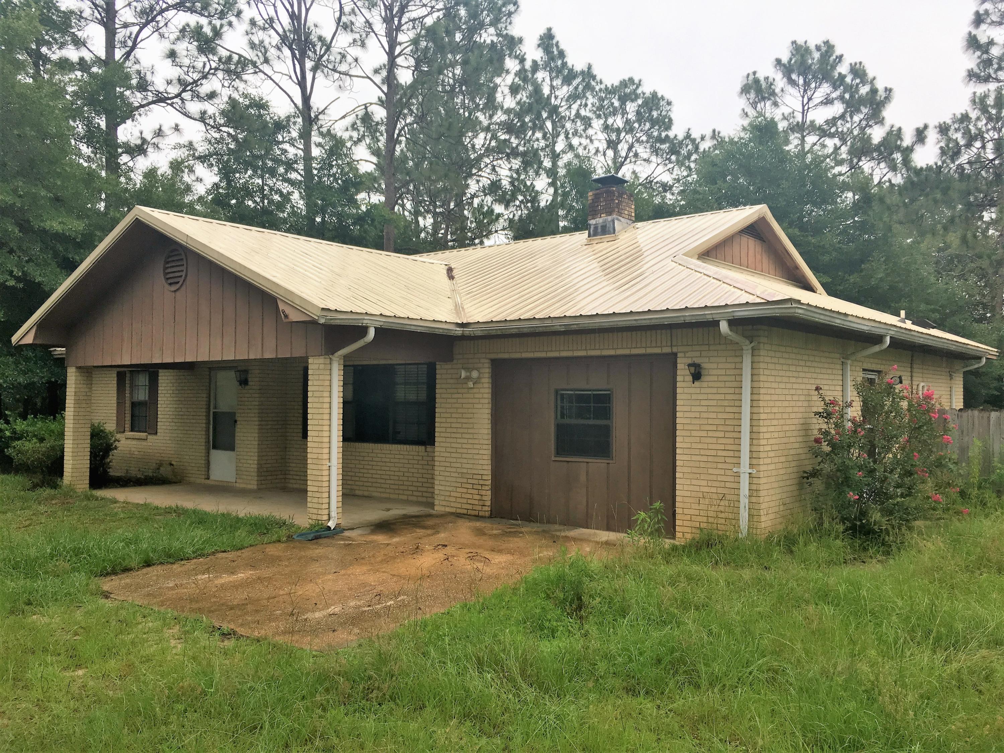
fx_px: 841
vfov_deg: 48.2
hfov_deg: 61.7
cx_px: 502
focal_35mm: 29
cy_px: 376
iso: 40
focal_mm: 4.15
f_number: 2.2
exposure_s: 1/120
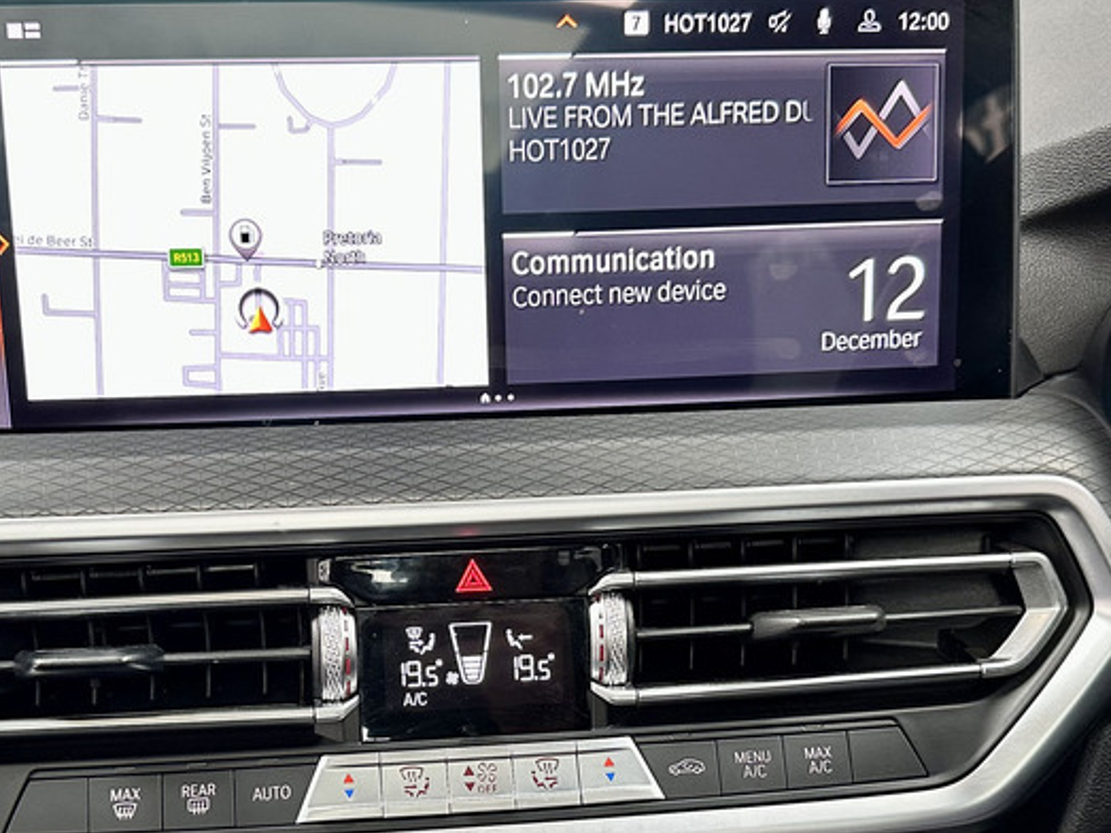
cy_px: 599
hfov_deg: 40.3
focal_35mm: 47
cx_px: 455
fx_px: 1508
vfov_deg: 30.5
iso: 200
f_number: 1.78
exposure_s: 1/120
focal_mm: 6.86
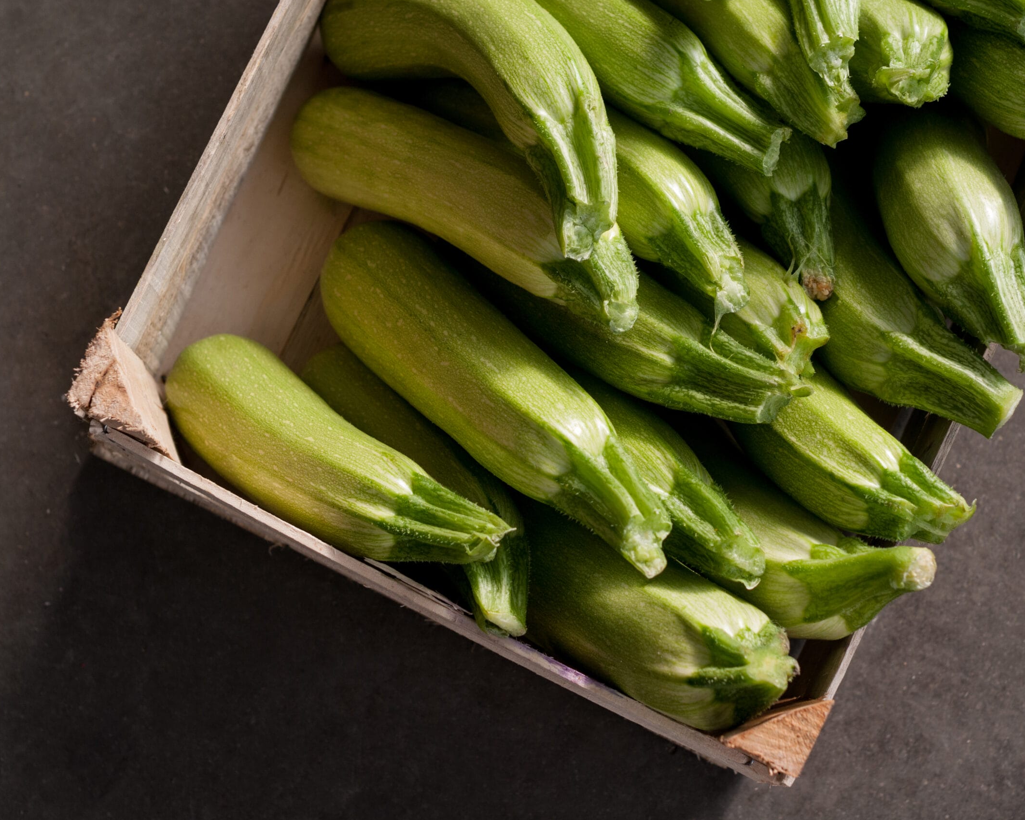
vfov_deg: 18.1
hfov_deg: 22.5
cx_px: 598
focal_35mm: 85
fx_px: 2578
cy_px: 411
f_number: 6.3
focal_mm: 50
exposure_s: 1/125
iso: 100
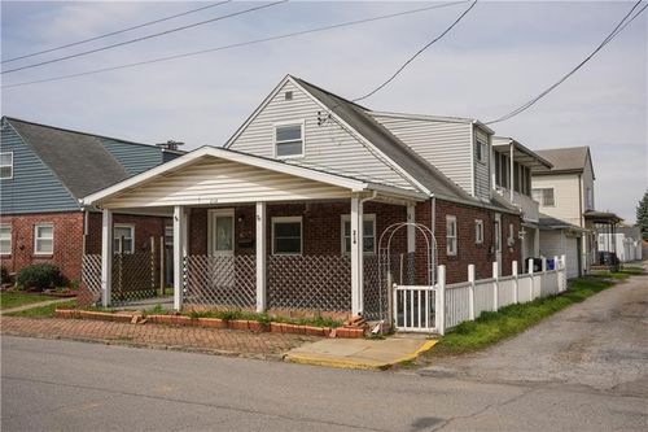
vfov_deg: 35.9
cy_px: 216
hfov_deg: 51.9
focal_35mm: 37
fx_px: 666
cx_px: 324
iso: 100
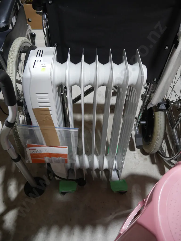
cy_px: 120
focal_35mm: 28
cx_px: 90
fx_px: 195
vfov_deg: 63.4
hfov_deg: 49.8
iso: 250
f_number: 3.5
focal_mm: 14
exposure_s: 1/60
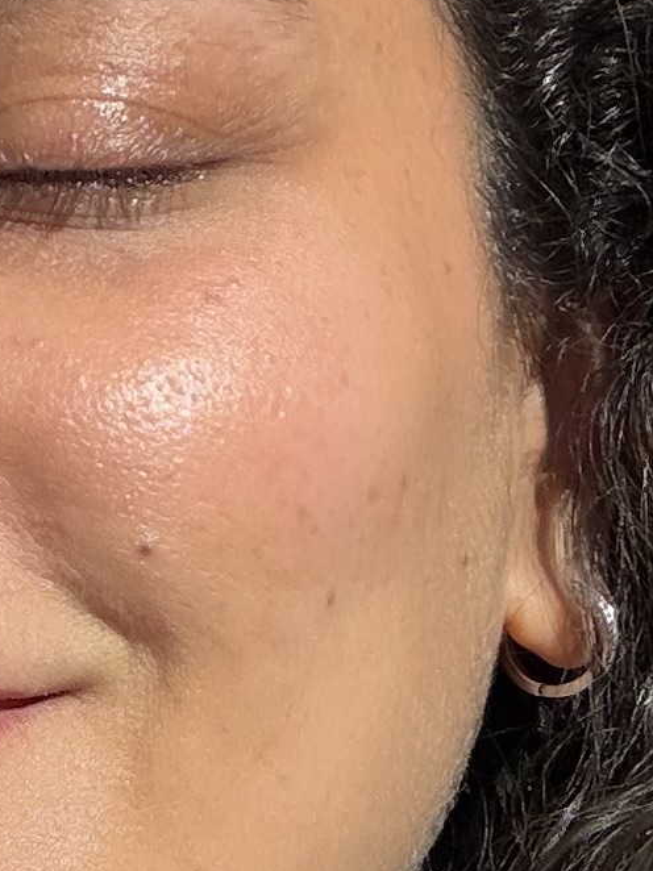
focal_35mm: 140
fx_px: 3524
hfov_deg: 10.3
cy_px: 749
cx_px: -222
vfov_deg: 14.0
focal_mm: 2.71
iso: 25
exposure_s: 1/803
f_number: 1.9
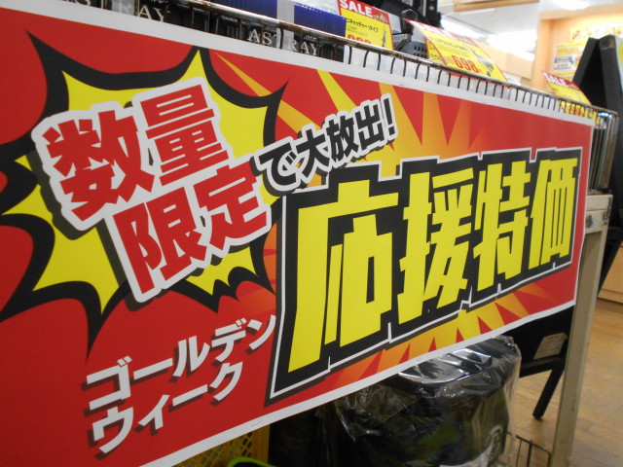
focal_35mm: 30
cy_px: 234
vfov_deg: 46.8
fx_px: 540
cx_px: 312
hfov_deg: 60.0
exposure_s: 1/30
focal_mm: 5.1
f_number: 3.4
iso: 400
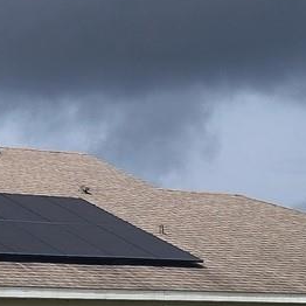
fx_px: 1240
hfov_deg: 12.8
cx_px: -239
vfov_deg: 14.0
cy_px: 235
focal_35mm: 124
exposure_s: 1/1882
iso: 100
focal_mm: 5.56
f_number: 1.8
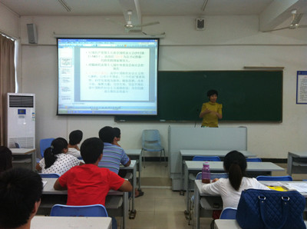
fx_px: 310
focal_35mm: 35
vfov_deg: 40.5
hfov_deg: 52.7
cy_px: 114
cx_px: 154
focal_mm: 3.85
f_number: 2.8
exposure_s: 1/15
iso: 100
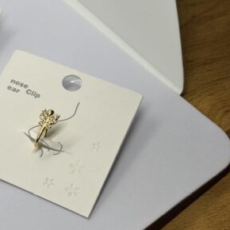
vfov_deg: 13.7
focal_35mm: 127
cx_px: 10
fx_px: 955
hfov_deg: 13.6
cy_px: 67
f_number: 1.6
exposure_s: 1/215
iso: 32
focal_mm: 5.96
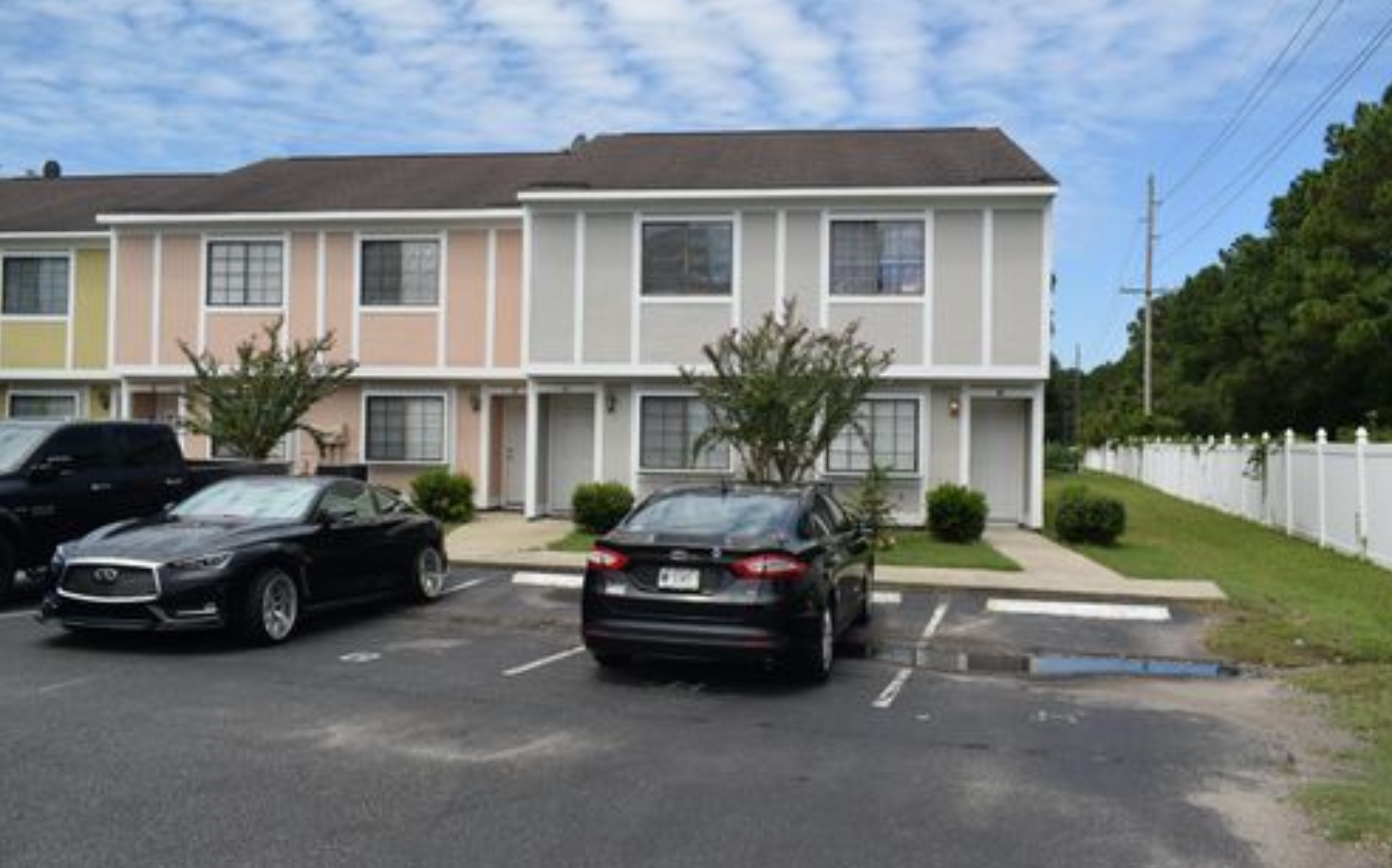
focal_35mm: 28
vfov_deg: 44.5
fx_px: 1062
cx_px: 704
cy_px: 407
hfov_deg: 66.5
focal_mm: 18
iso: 200
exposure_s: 1/320
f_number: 8
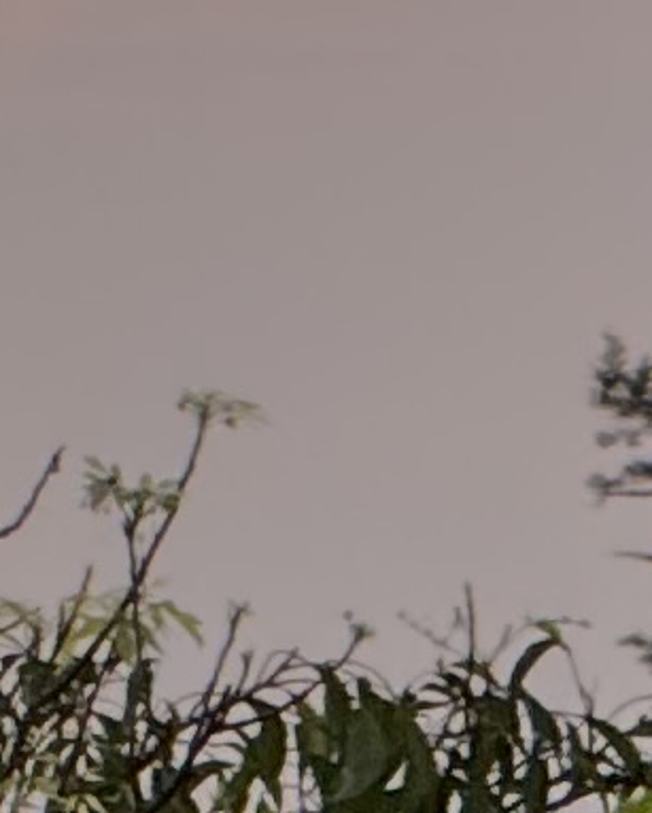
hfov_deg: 1.3
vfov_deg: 1.6
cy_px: -1142
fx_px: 29681
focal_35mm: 1232
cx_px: -677
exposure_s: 1/391
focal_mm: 15.66
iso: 50
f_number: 2.8
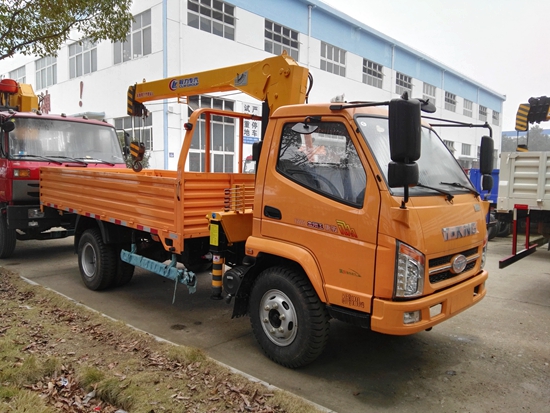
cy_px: 206
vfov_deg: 49.8
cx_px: 275
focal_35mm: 28
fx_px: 445
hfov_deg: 63.4
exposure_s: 1/194
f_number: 2
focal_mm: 2.96
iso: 64
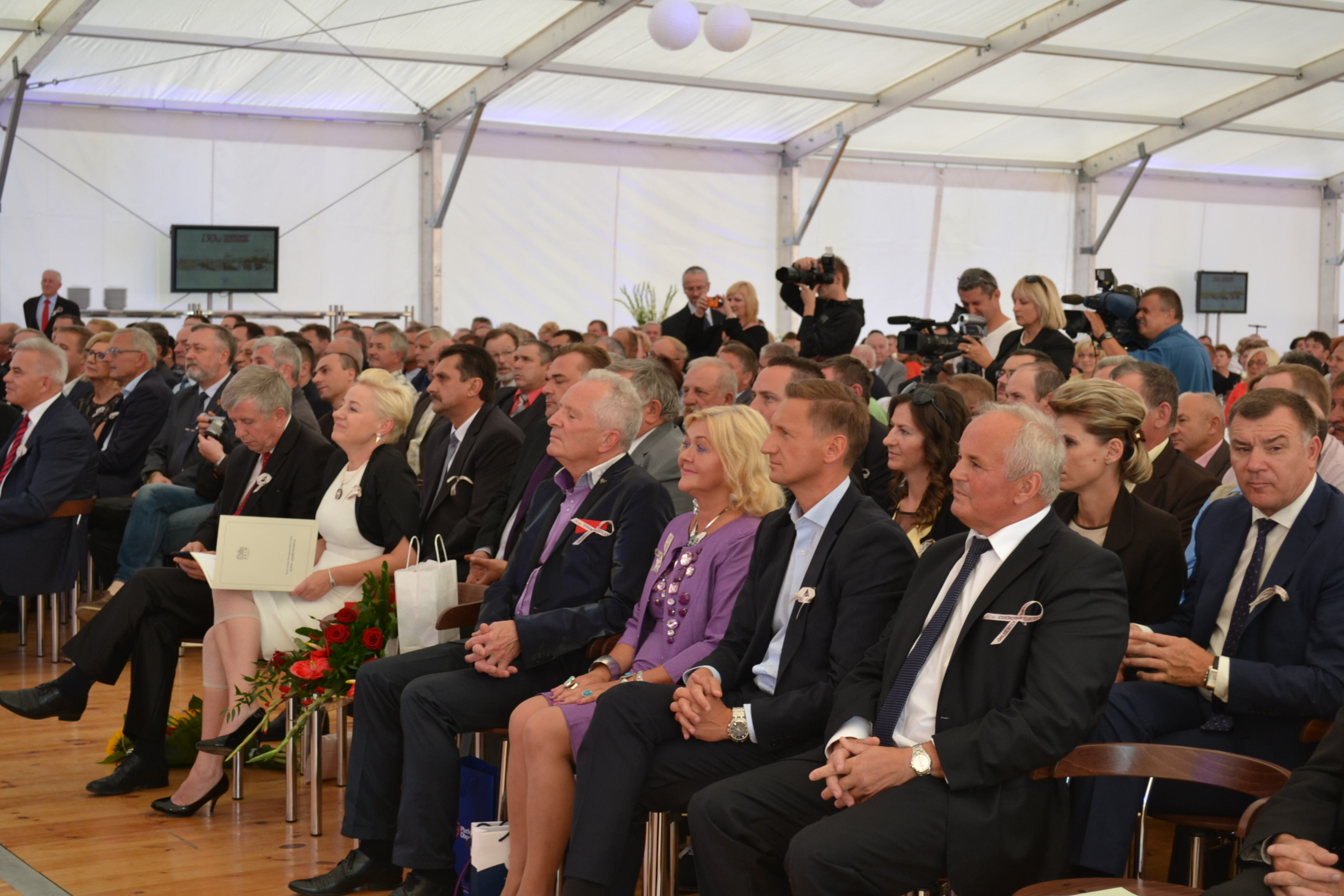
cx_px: 672
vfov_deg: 23.8
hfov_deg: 35.1
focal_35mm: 57
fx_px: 2128
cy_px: 448
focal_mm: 38
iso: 400
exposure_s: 1/125
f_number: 5.3
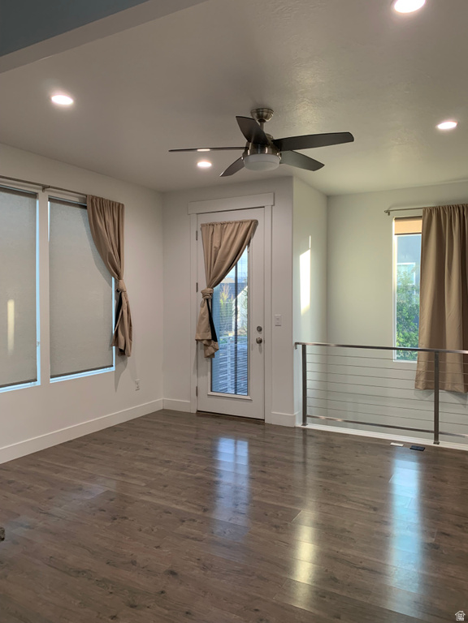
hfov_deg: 53.1
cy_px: 312
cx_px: 234
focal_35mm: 26
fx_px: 469
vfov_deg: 67.3
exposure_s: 1/60
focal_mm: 4.25
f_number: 1.8
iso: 160
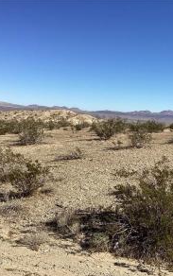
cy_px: 139
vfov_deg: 44.3
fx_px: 339
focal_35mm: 45
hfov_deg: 28.5
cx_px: 108
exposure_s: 1/1988
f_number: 2.4
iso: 25
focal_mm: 3.3
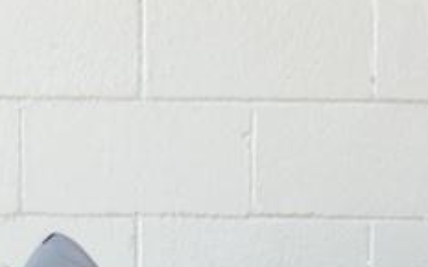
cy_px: 618
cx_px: 603
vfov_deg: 5.0
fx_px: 2986
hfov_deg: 8.1
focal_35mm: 256
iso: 400
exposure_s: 1/40
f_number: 7.1
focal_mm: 38
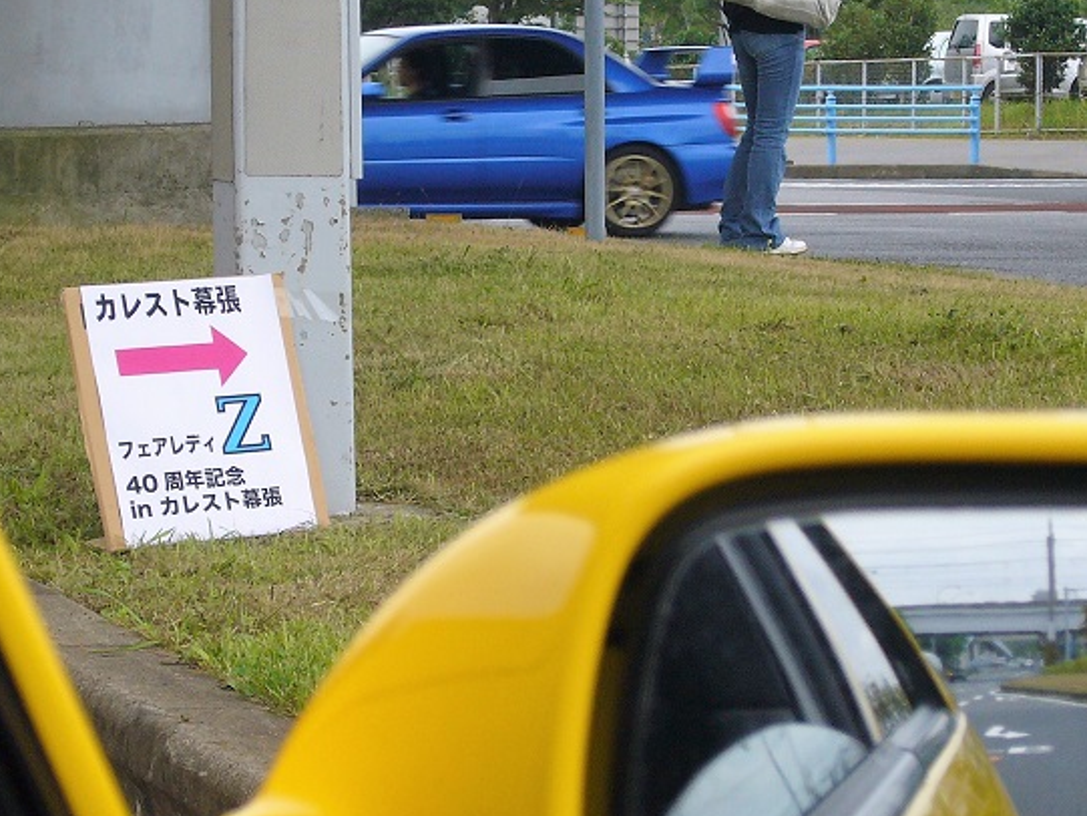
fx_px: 4491
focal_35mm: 143
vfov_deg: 10.4
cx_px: 514
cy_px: 540
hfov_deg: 13.8
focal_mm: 14.2
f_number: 5
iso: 100
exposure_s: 1/250
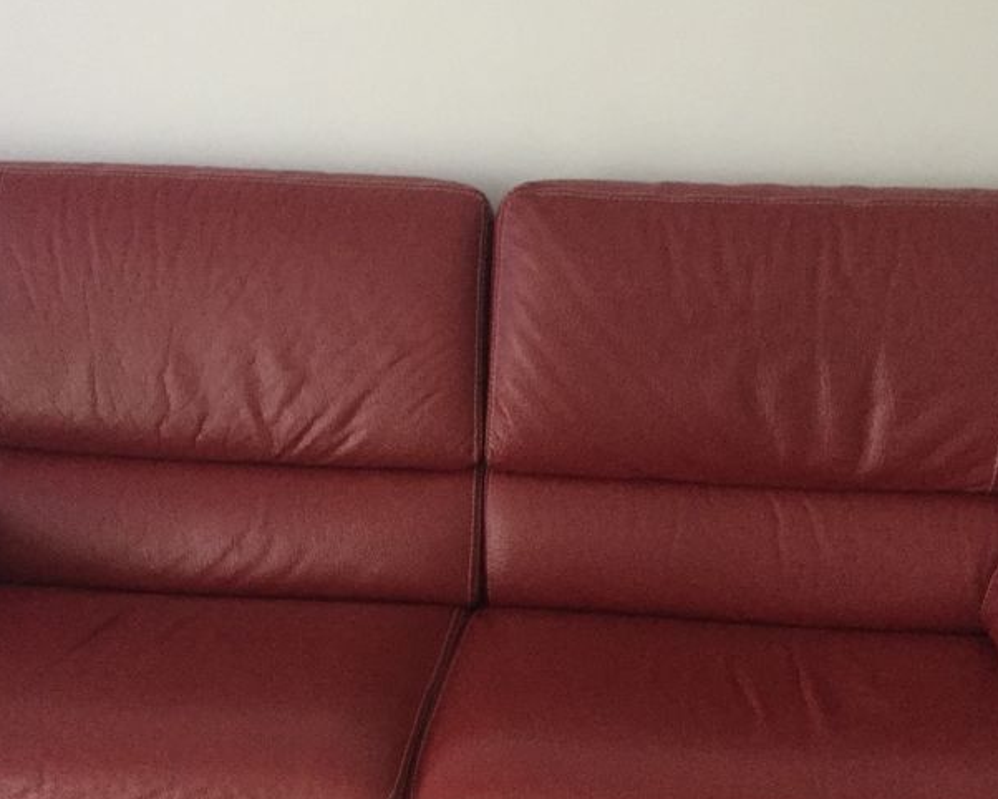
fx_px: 1389
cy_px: 587
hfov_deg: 39.5
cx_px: 521
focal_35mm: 47
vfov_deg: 31.6
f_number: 2.2
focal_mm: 4.15
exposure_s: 1/17
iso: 400
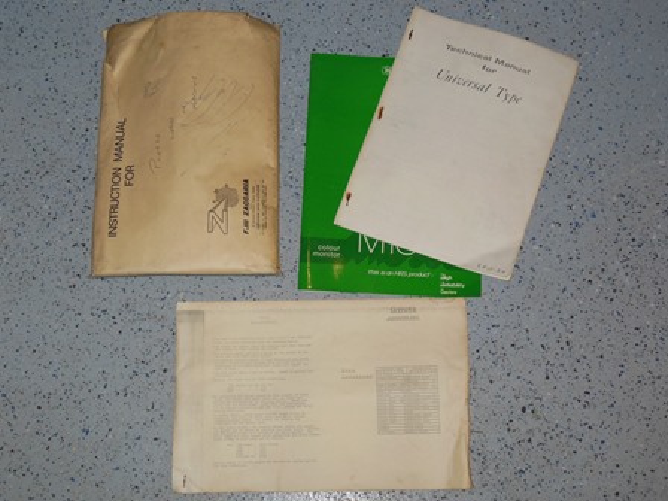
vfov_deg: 29.1
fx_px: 965
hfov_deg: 38.2
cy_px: 250
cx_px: 334
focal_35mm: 50
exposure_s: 1/60
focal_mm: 8.9
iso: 200
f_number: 4
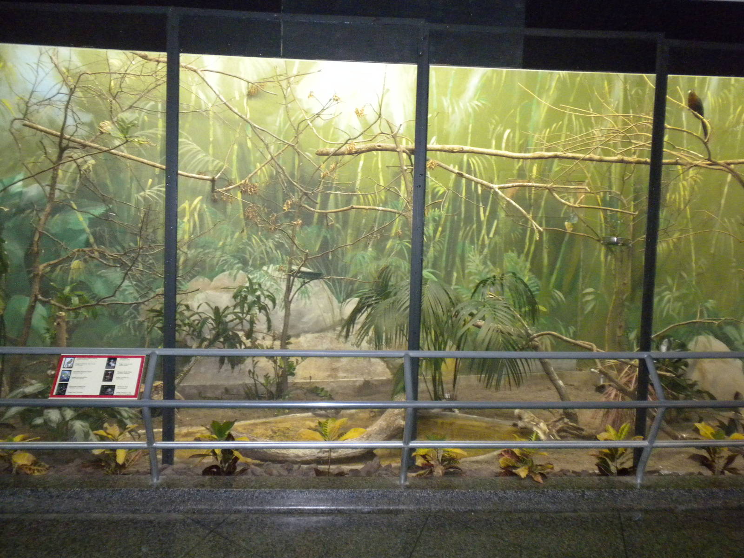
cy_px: 279
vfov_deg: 38.7
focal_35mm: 37
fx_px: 795
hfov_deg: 50.1
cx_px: 372
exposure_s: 1/30
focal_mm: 6.6
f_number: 3.5
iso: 552
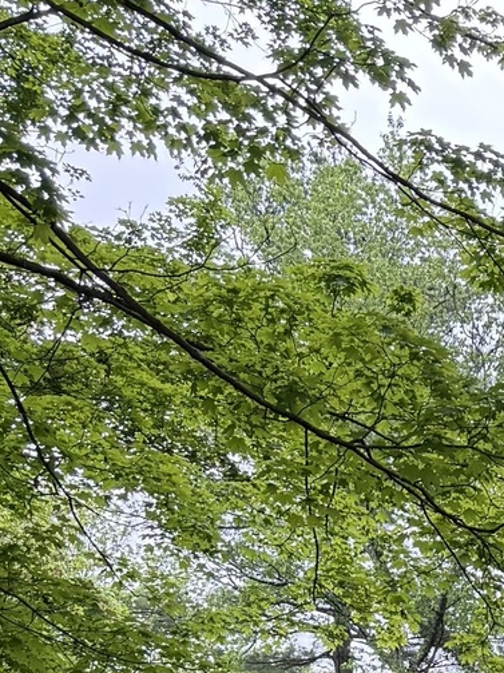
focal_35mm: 110
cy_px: 1210
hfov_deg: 12.2
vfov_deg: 15.4
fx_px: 2136
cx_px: 949
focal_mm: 6.76
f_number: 1.78
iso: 100
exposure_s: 1/478
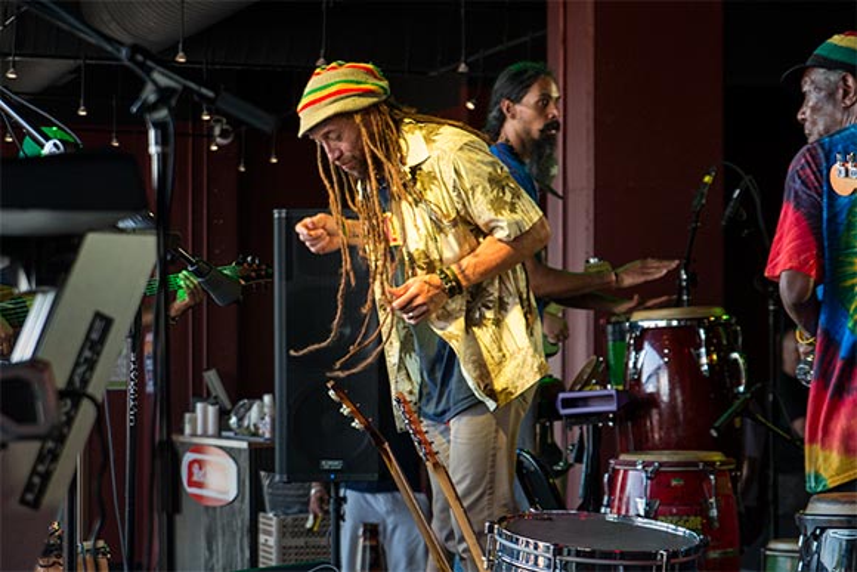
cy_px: 286
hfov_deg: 34.5
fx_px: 1381
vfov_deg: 23.4
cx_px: 428
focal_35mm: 58
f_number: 4.8
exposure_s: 1/250
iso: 1000
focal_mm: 58
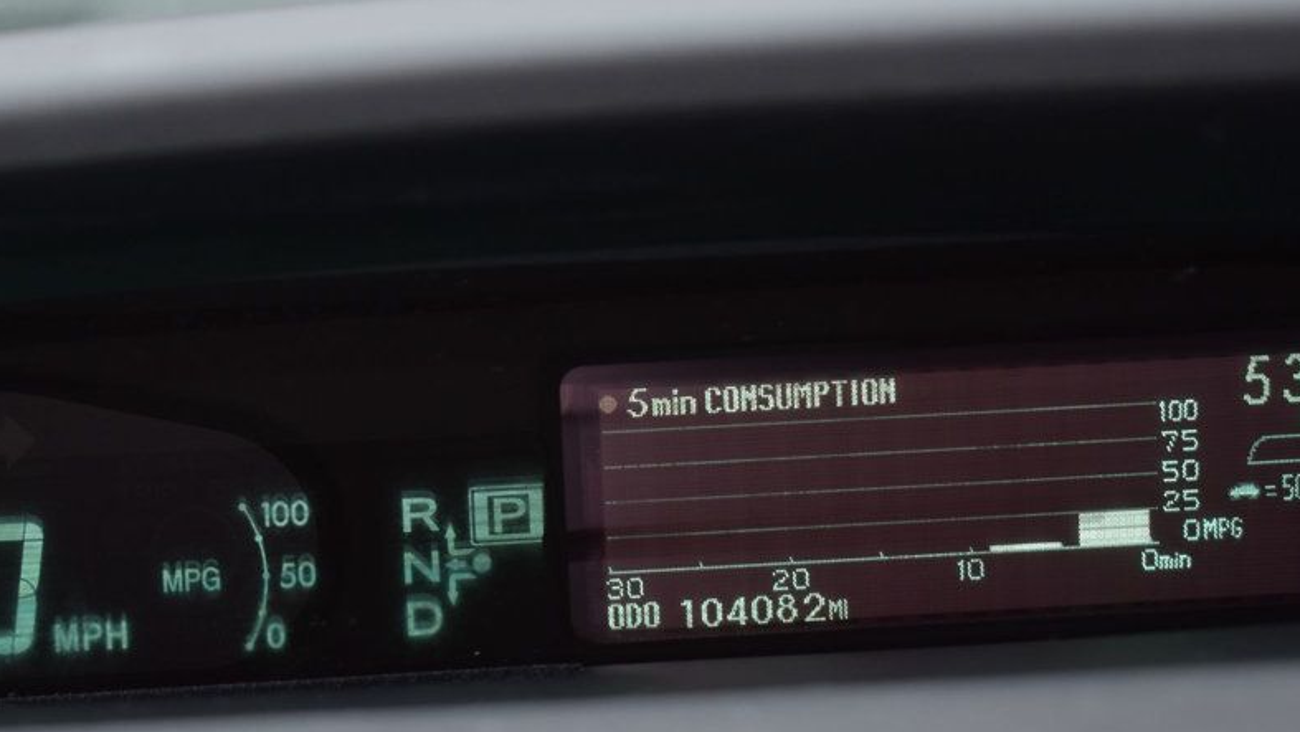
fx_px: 3241
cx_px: 520
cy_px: 507
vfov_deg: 12.9
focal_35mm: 94
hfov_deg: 22.6
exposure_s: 1/50
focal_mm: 46
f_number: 5.3
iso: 400
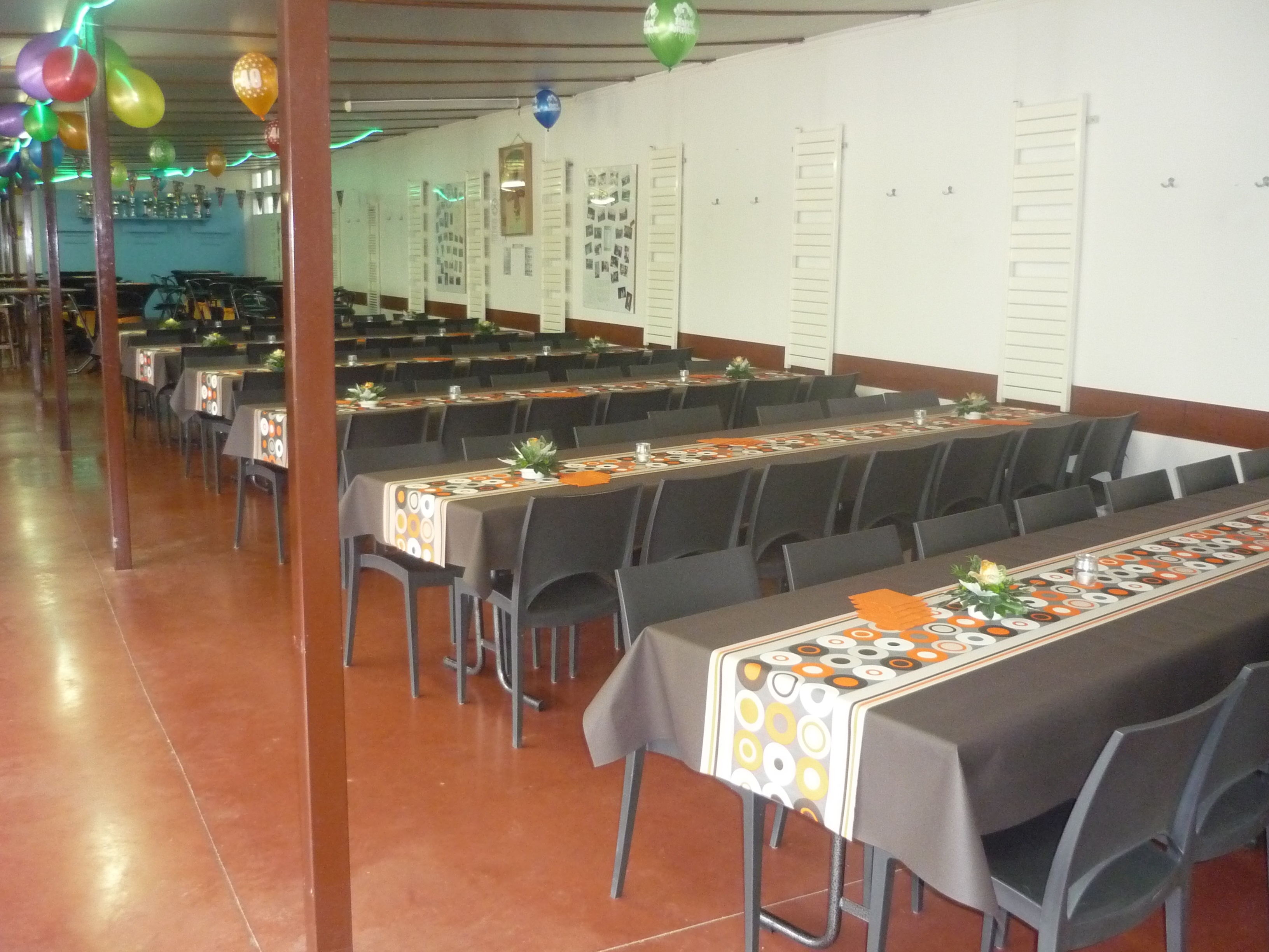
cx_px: 634
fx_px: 1210
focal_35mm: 33
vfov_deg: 42.9
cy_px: 476
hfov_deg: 55.4
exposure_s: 1/30
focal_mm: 5.5
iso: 500
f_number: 2.8
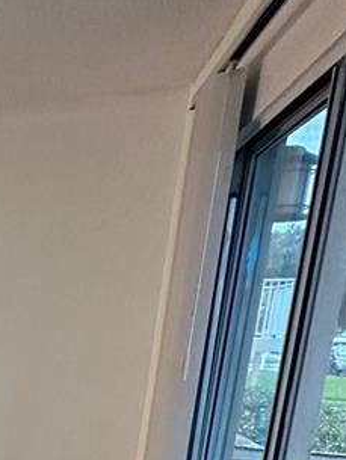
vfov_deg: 31.5
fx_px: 732
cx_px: -331
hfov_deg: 18.4
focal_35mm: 55
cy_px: 487
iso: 250
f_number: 2.2
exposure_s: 1/120
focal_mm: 2.22
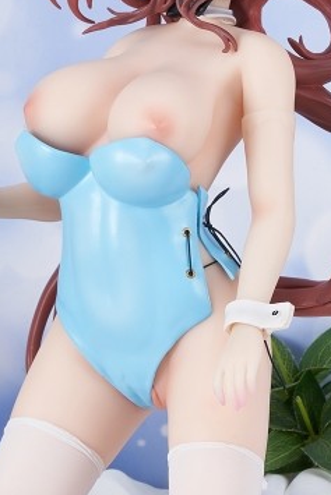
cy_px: 185
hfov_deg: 6.2
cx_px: 162
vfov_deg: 9.2
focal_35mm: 223
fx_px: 3072
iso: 160
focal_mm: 88
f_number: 18
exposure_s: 1/125
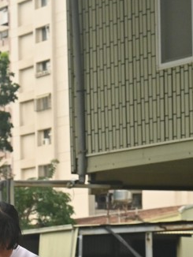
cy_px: 288
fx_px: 1277
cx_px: 23
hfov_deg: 8.6
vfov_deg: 11.3
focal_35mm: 172
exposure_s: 1/2500
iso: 1100
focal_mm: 38
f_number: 5.6
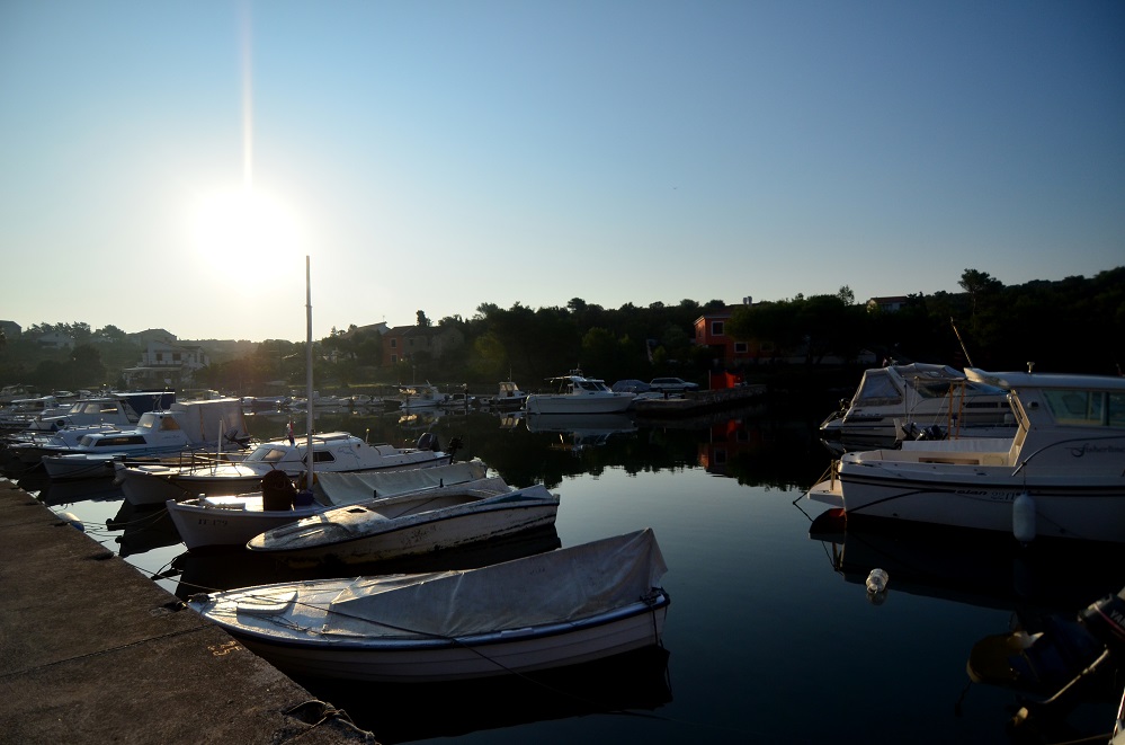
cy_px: 372
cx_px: 562
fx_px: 561
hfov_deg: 90.1
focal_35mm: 18
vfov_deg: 67.1
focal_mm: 12
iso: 320
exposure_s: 1/8000
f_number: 4
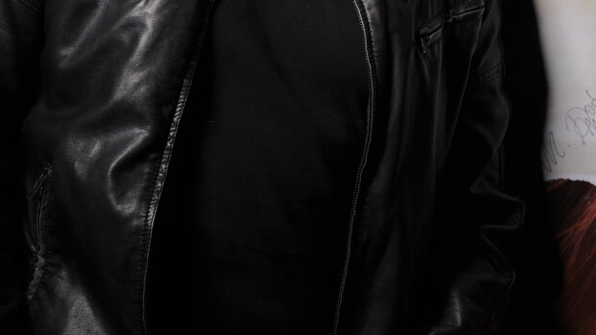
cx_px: 223
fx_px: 2702
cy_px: 16
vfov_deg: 7.1
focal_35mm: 171
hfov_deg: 12.6
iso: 200
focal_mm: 85
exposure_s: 1/160
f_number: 5
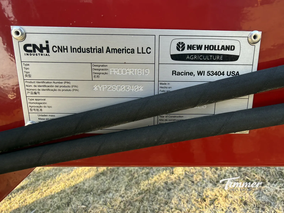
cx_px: 142
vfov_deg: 56.8
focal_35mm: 24
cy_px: 106
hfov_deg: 71.6
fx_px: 197
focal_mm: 2.22
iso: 40
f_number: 2.2
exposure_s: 1/99
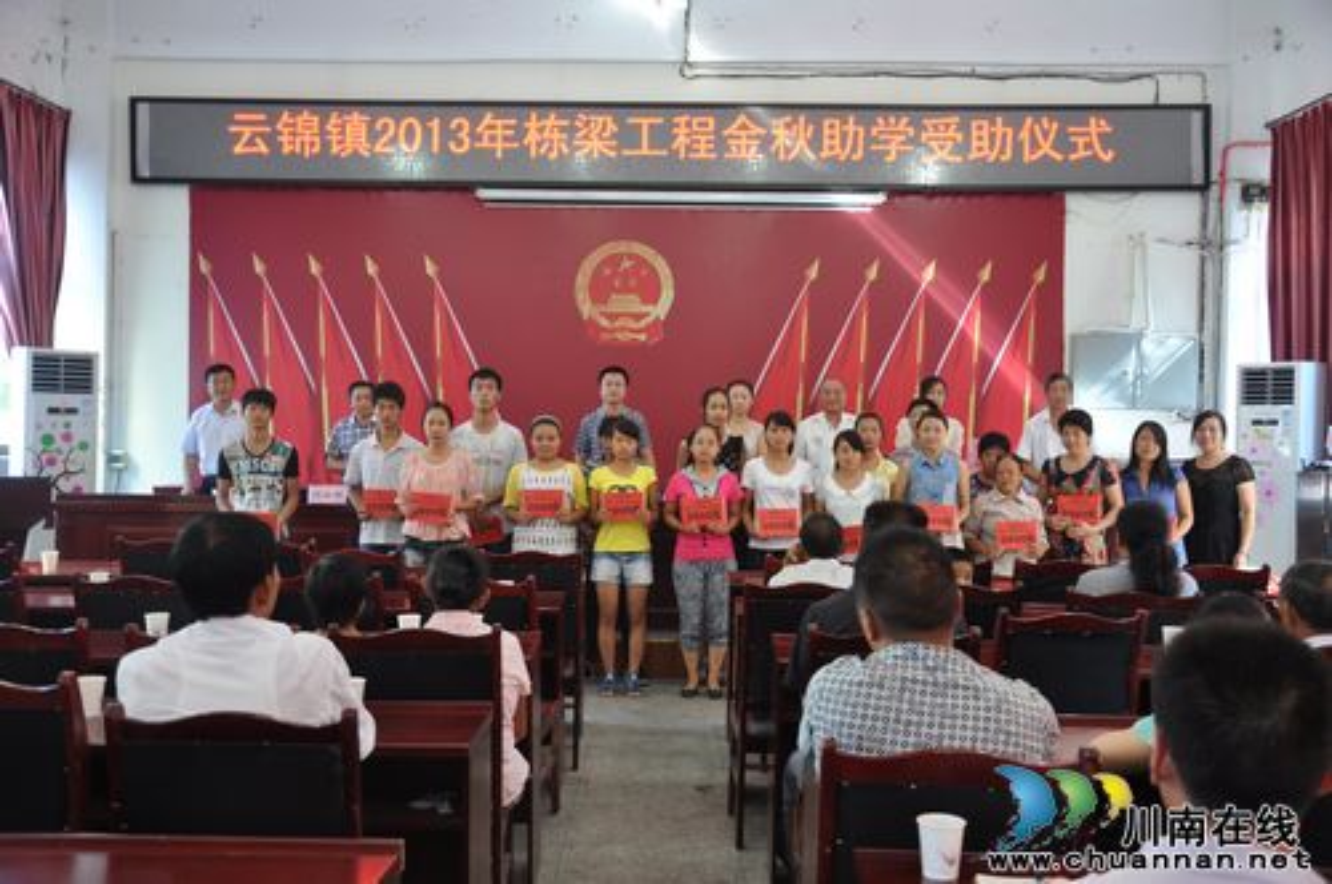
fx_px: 1330
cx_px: 666
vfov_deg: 36.8
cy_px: 442
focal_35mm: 36
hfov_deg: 53.2
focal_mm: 24
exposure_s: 1/15
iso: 450
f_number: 4
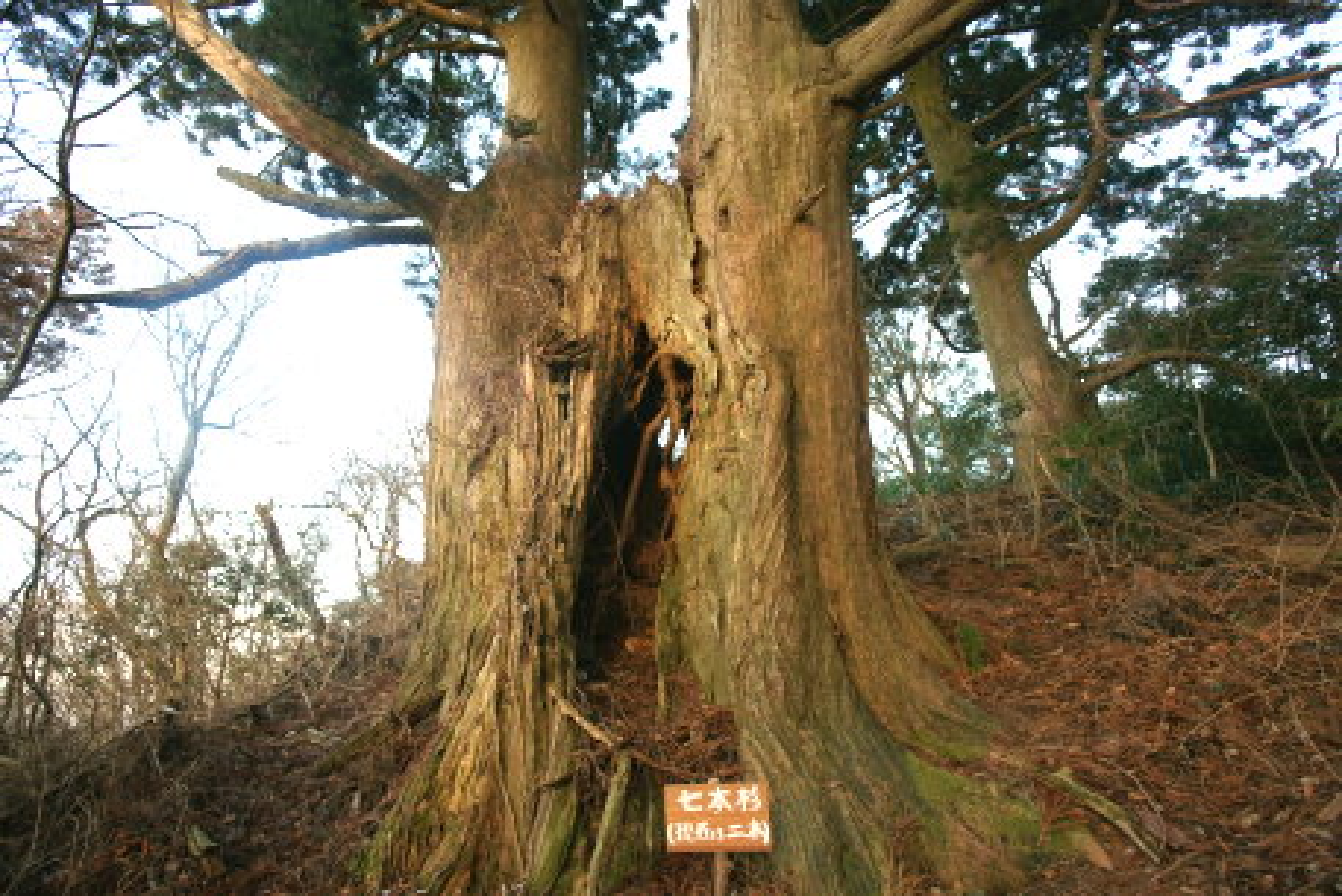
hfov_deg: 96.7
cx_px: 671
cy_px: 448
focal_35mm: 16
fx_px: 597
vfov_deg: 73.8
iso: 200
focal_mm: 16
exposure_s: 1/15
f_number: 7.1
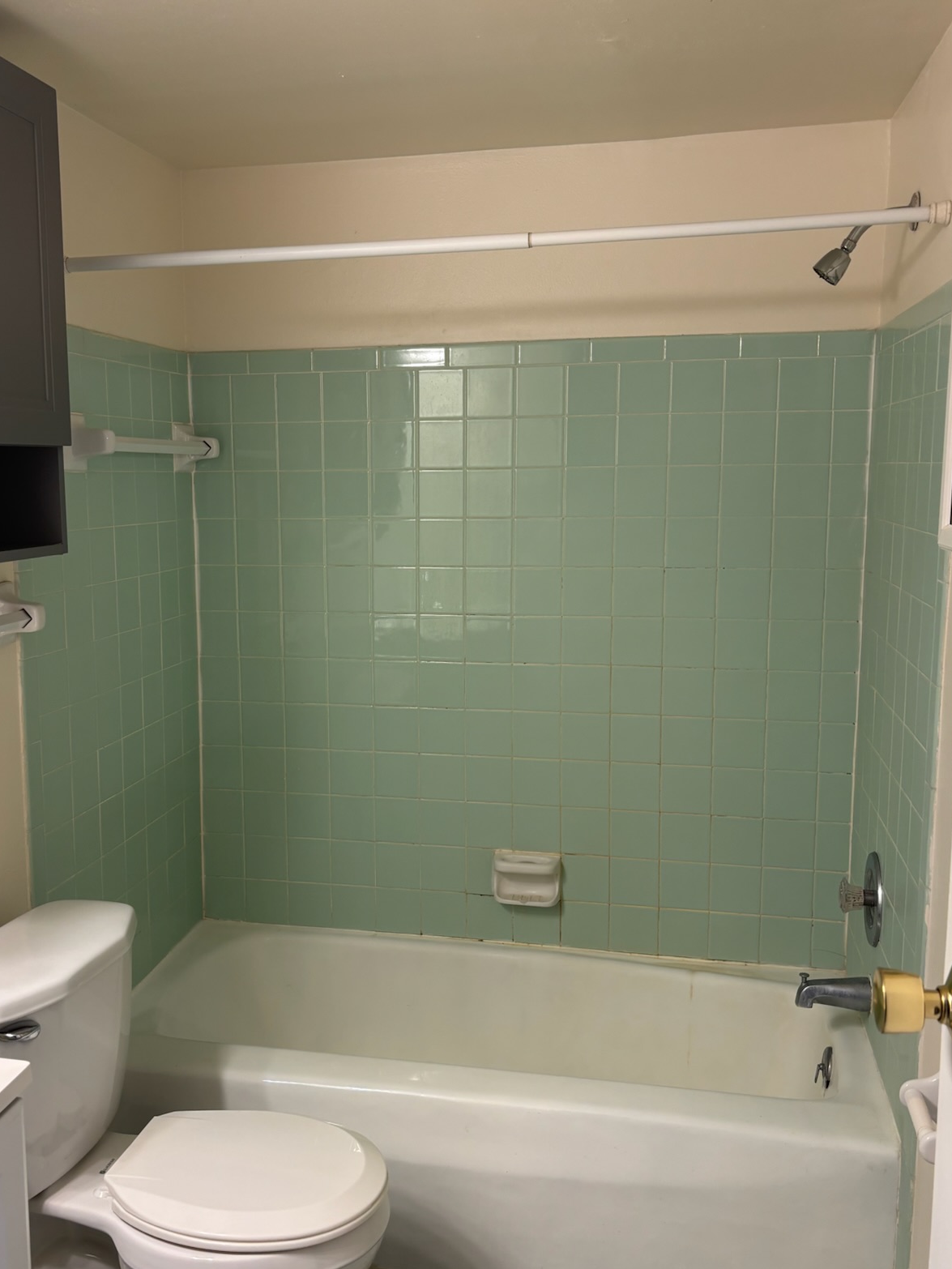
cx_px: 381
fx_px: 1246
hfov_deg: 41.6
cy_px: 661
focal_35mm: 34
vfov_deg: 53.9
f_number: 1.6
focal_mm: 5.96
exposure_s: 1/60
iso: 80
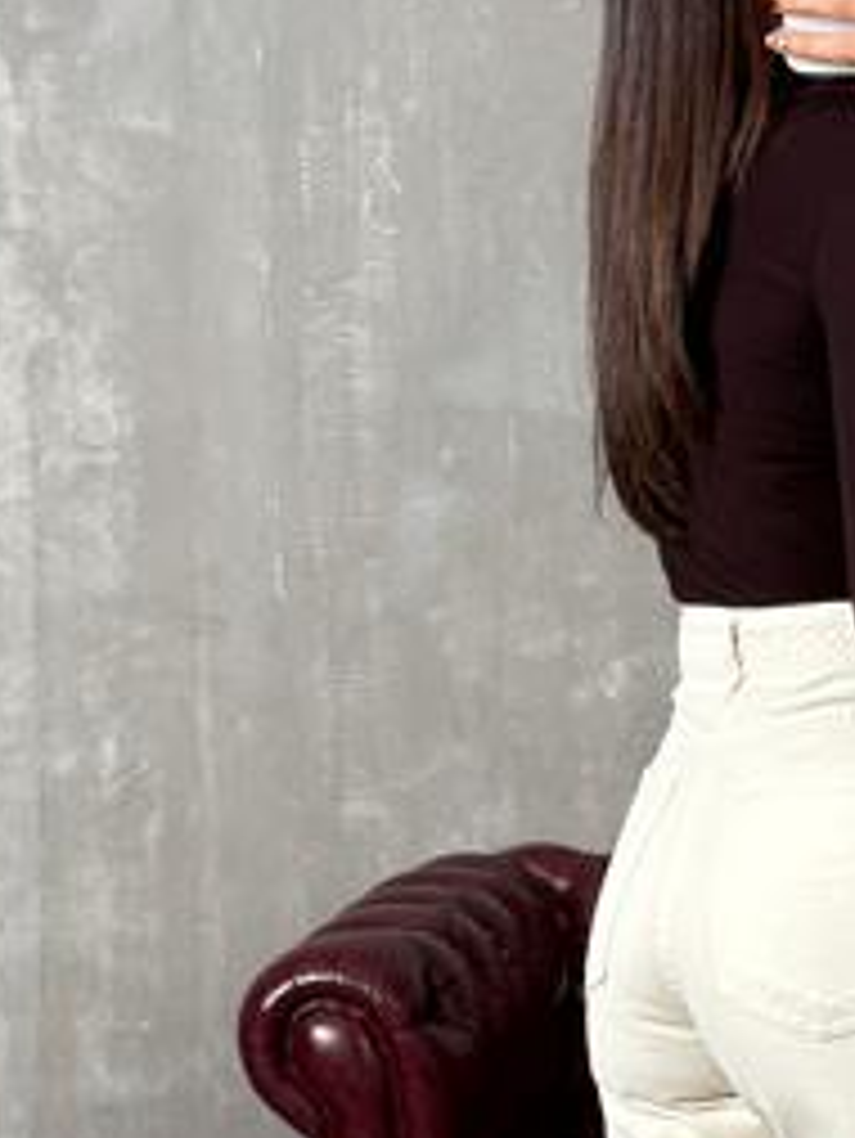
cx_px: 655
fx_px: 2929
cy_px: 796
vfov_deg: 21.9
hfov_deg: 16.5
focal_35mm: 89
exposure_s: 1/121
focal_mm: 6.76
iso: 100
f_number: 1.78
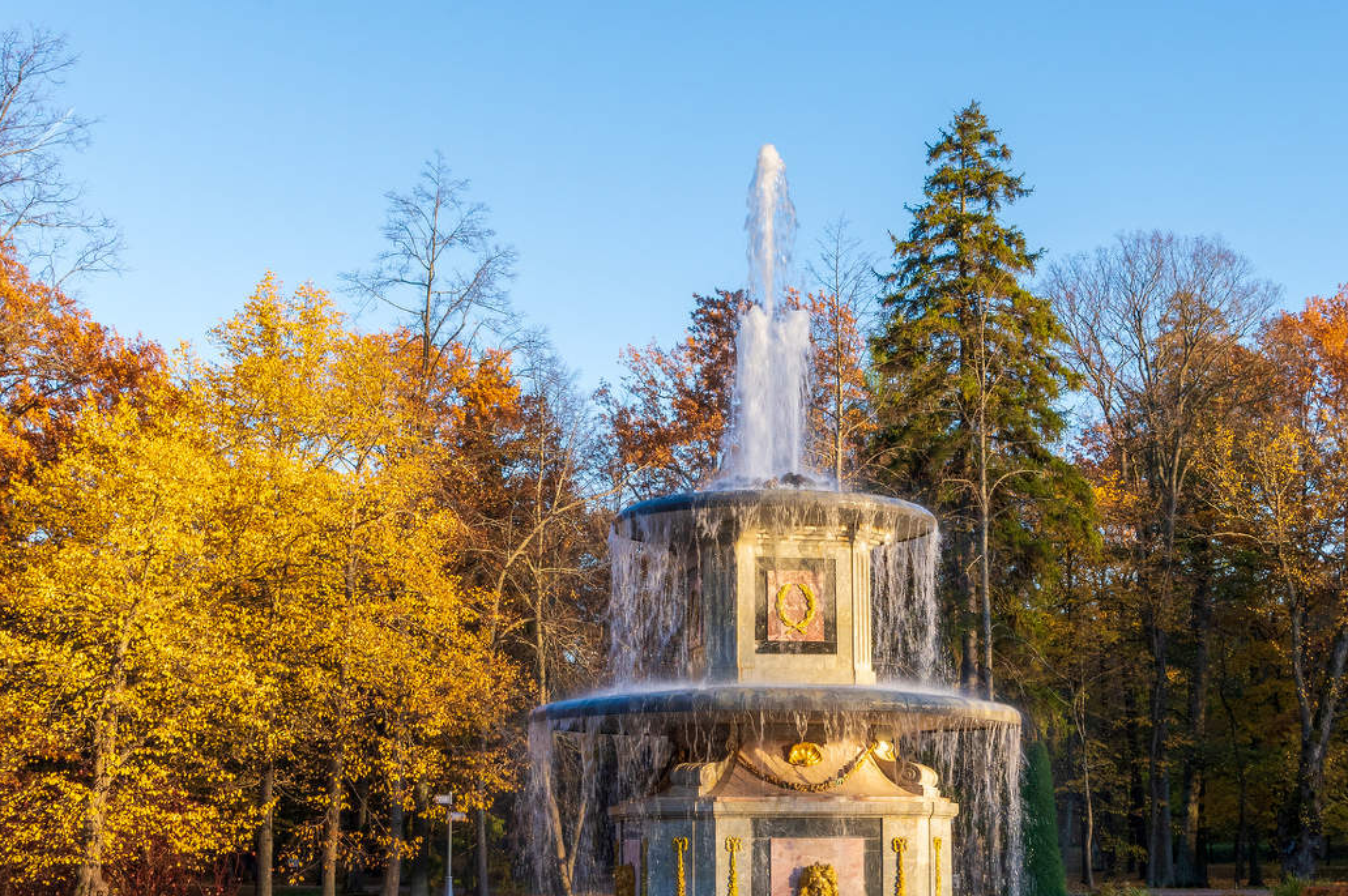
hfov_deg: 35.0
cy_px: 565
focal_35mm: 57
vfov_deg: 23.7
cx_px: 750
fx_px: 2132
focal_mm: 28
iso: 400
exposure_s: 1/60
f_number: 14
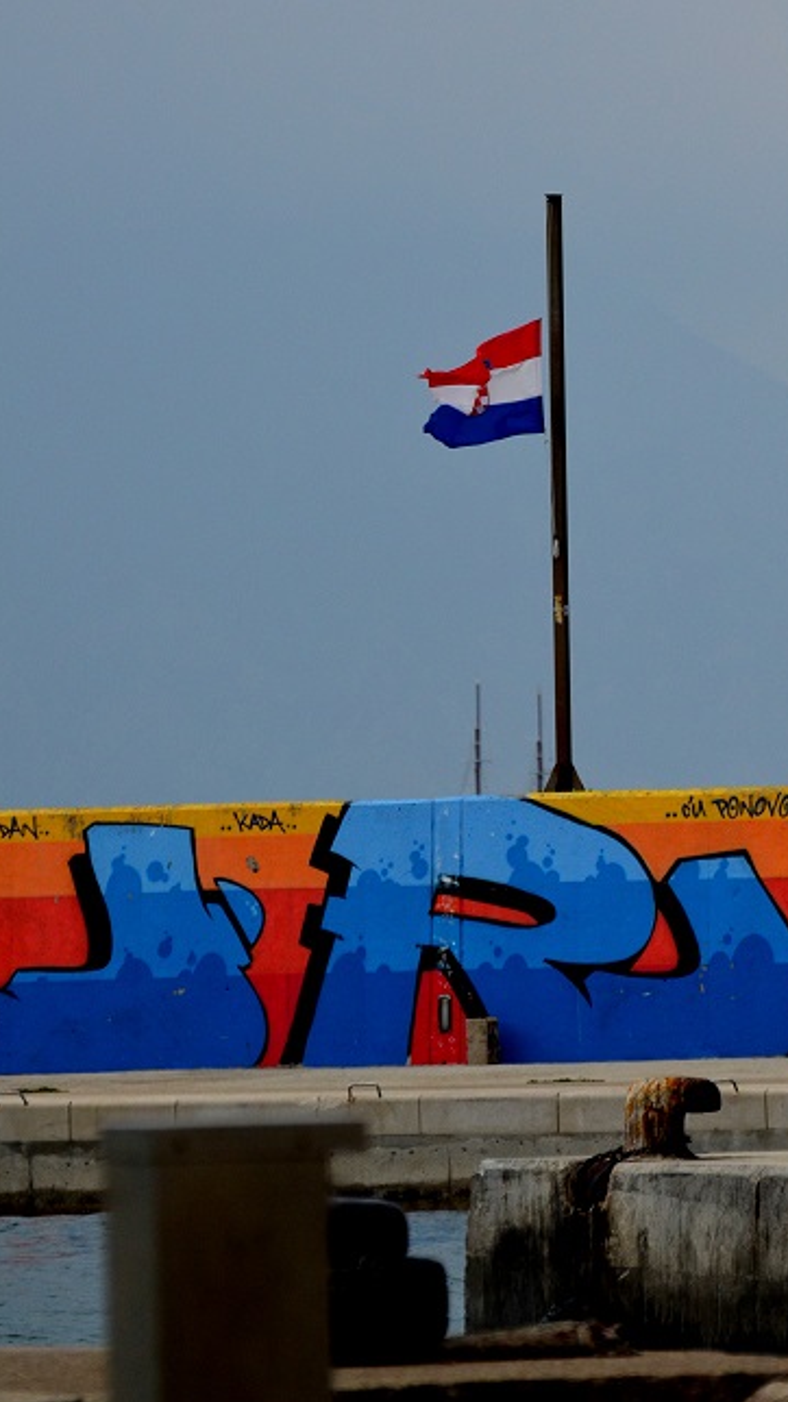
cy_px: 460
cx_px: 638
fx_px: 14755
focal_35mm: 397
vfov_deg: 5.4
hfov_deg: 3.1
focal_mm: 180
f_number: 5
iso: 640
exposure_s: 1/2000
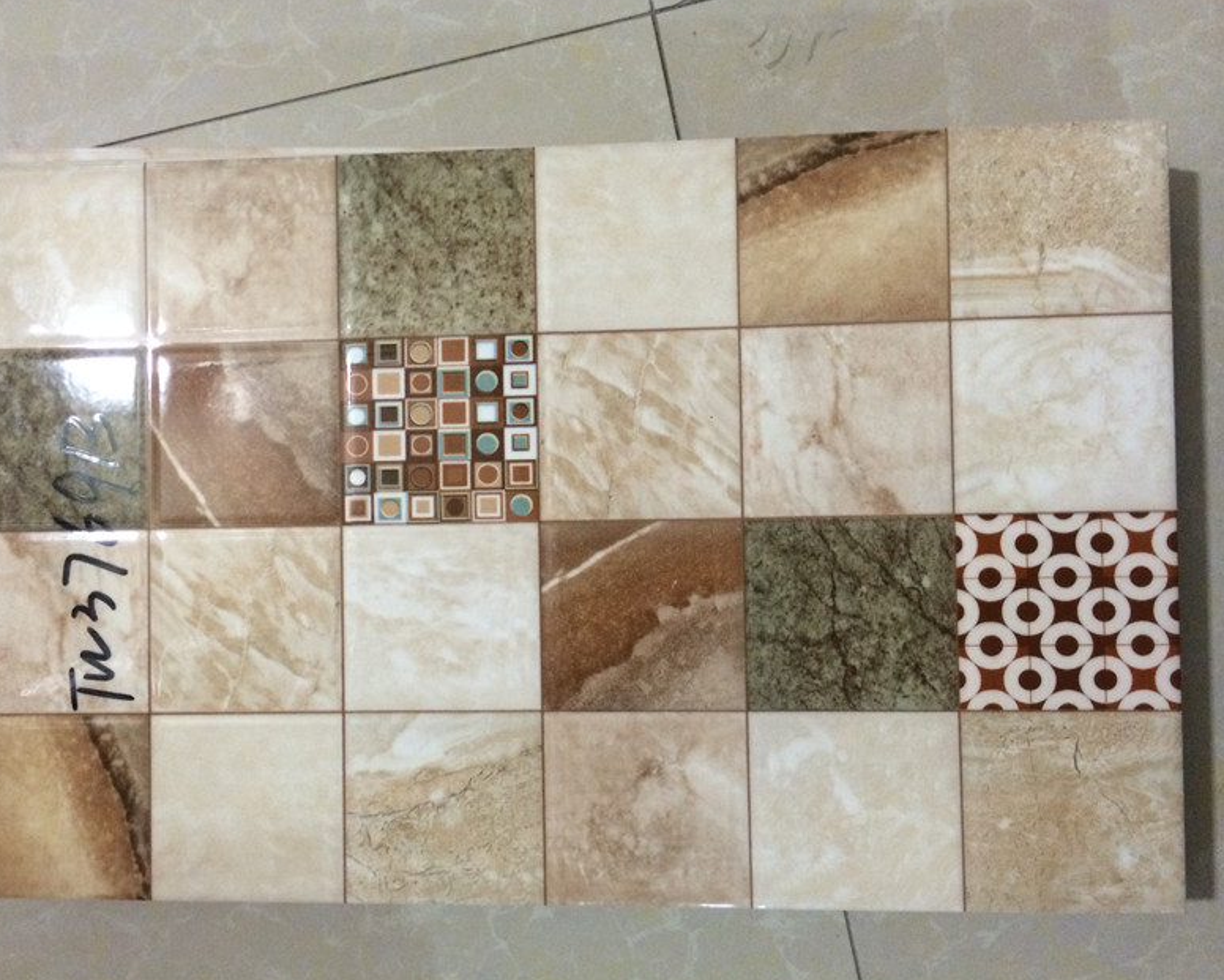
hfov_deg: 57.1
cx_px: 558
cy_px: 488
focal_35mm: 31
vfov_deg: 47.1
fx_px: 1123
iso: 250
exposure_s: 1/25
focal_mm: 4.15
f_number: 2.2
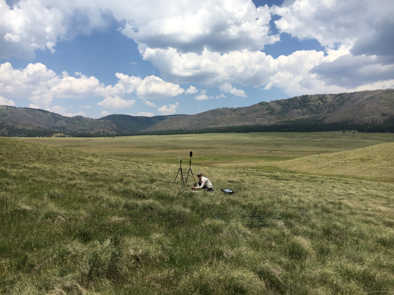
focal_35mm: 29
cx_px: 197
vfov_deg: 48.2
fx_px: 330
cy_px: 148
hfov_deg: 61.7
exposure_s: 1/2481
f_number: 2.2
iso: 25
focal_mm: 4.15
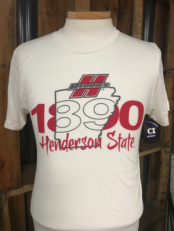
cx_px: 87
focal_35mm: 29
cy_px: 116
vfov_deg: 61.7
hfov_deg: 48.2
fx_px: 194
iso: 64
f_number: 2.2
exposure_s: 1/15
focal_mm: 4.15
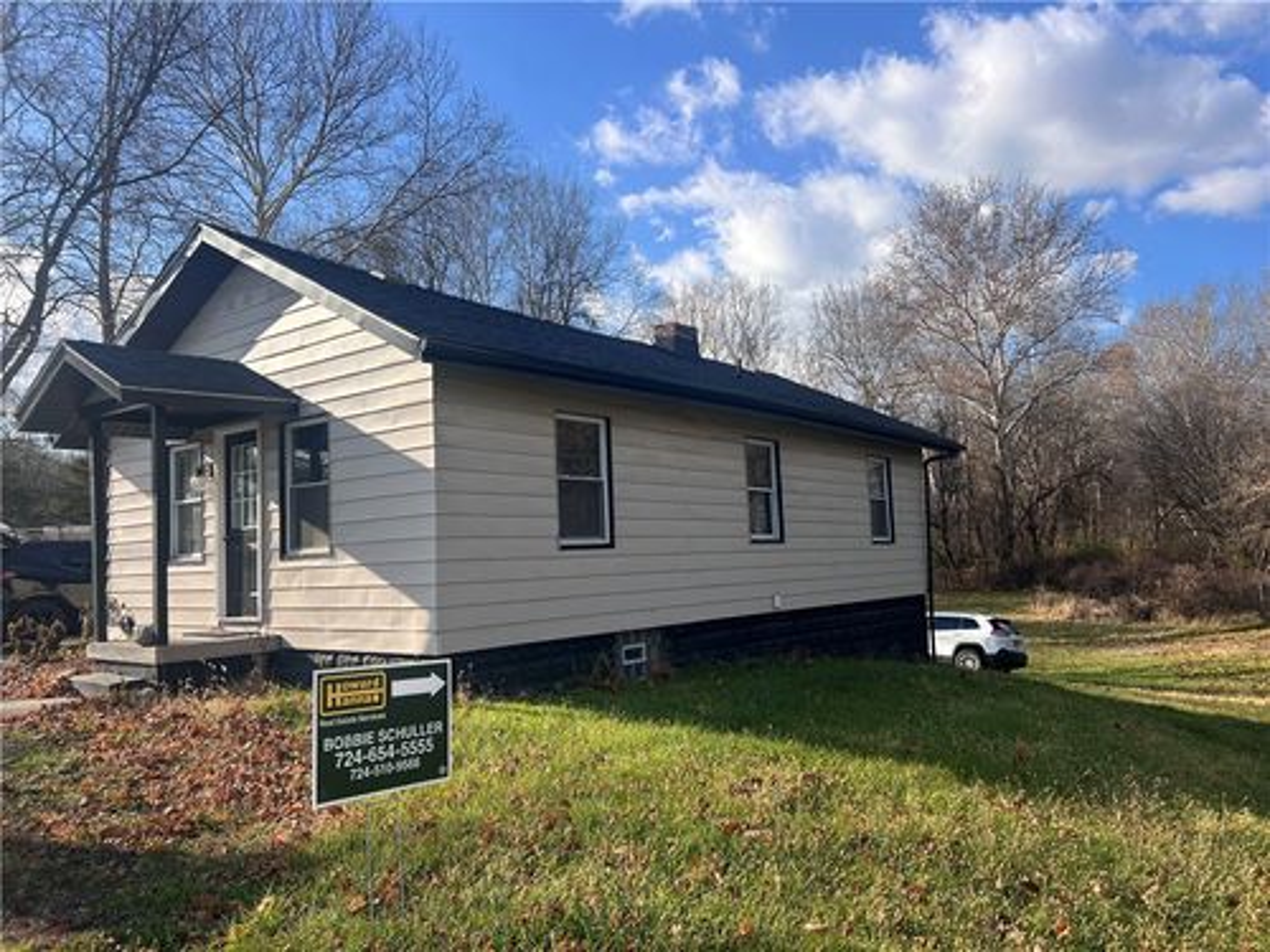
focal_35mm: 26
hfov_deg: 67.3
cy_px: 476
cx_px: 635
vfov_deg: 53.1
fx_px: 954
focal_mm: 5.7
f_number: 1.5
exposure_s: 1/2915
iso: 50
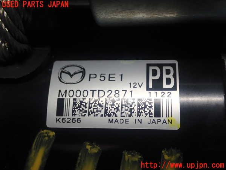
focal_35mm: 50
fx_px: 326
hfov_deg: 38.2
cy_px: 85
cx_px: 113
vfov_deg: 29.1
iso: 250
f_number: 3.2
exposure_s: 1/50
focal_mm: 9.01
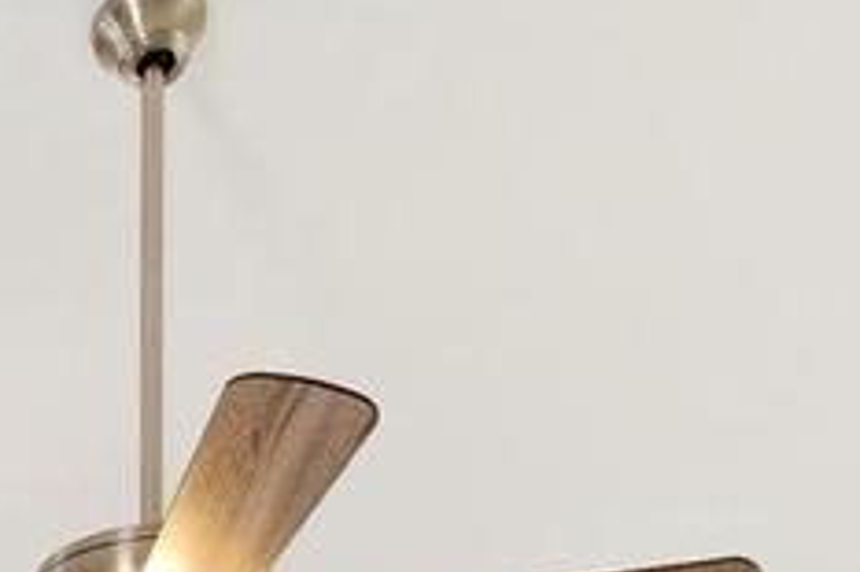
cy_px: 1618
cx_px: -325
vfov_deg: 10.5
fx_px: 2363
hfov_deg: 18.8
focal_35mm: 99
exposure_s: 1/320
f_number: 8
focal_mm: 16
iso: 400
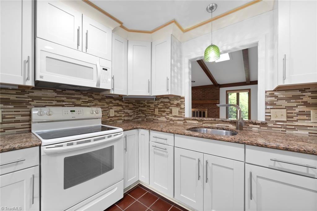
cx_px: 158
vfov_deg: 81.2
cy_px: 106
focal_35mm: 14
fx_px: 123
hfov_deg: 104.2
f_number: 7.1
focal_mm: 14
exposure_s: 1/4
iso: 320
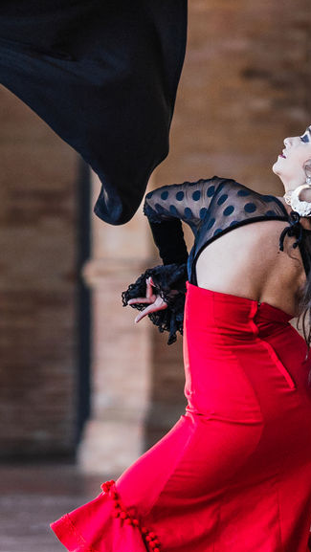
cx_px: 84
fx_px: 6940
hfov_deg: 2.6
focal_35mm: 474
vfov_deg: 4.6
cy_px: 323
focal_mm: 85
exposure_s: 1/1250
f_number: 1.4
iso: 200
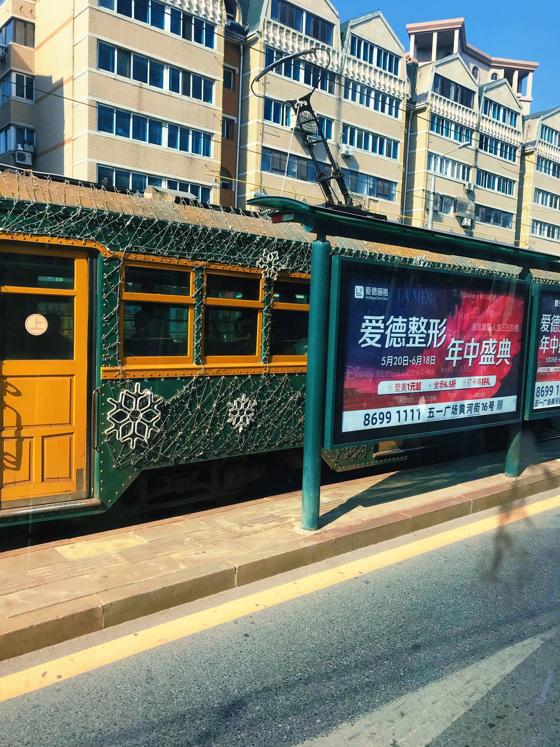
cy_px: 374
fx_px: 604
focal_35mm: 28
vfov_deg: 63.4
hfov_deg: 49.8
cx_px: 280
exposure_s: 1/1053
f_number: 1.8
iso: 20
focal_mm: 3.99
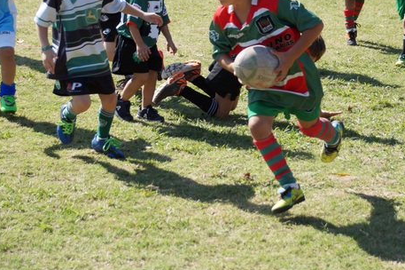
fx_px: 1416
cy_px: 107
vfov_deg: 10.9
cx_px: 279
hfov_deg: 16.2
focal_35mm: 126
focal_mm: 60
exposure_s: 1/2000
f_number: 5.6
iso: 800
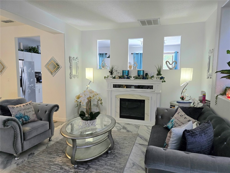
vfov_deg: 58.9
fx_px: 153
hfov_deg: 73.9
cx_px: 115
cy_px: 86
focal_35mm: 23
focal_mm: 6.3
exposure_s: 1/120
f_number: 1.7
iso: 320
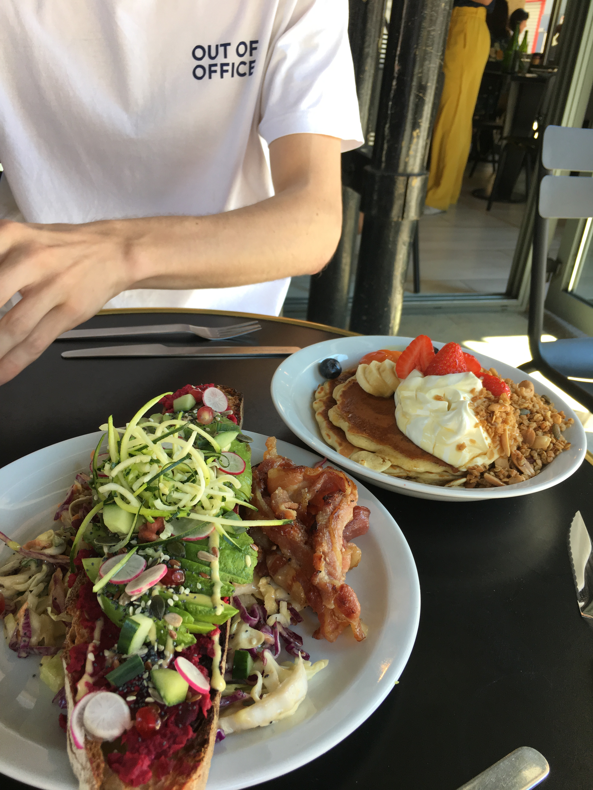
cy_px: 395
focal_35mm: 29
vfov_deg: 61.7
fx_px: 662
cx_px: 296
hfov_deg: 48.2
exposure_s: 1/100
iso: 40
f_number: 2.2
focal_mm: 4.15
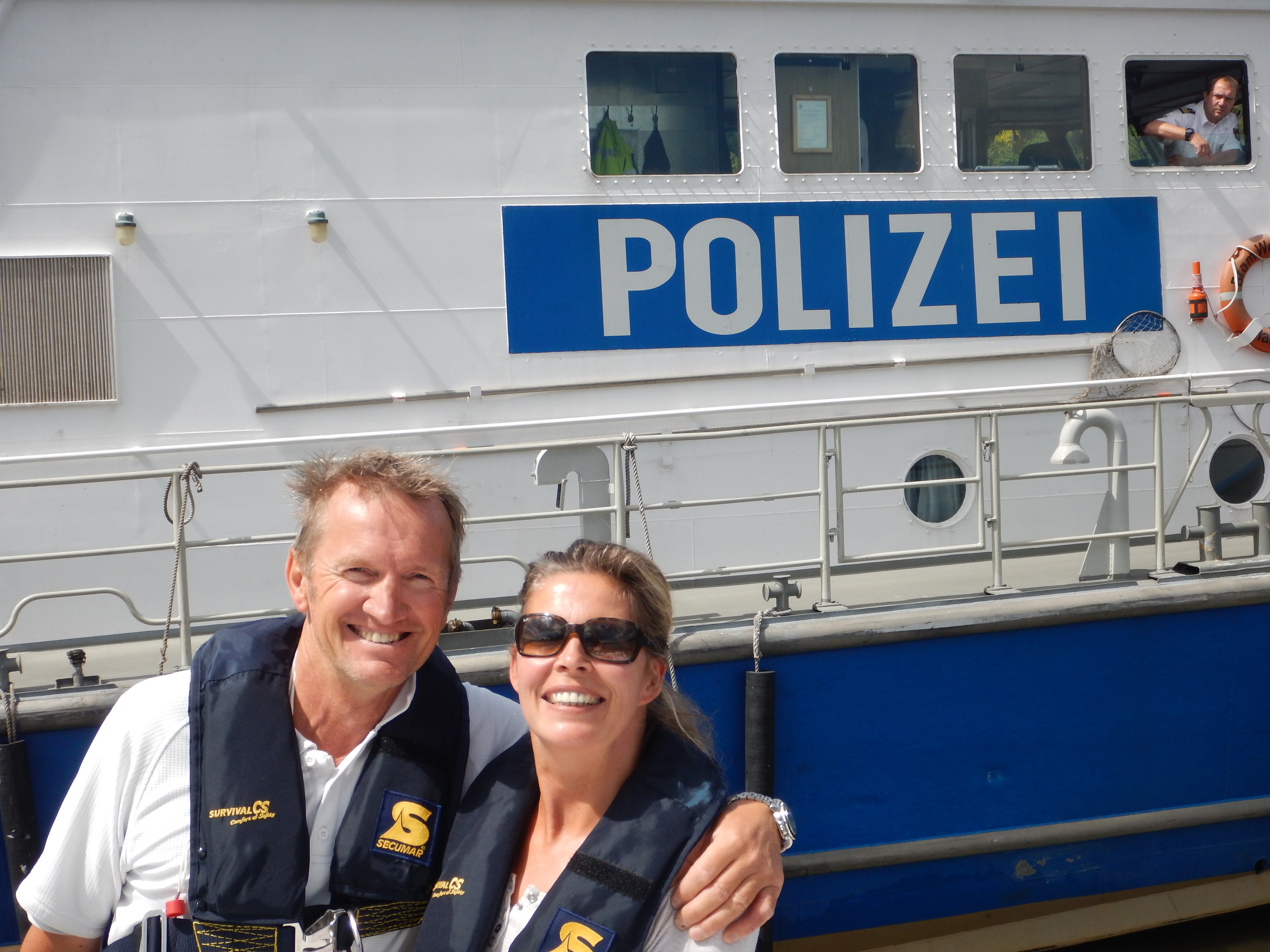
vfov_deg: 26.1
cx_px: 635
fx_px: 2055
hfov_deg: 34.3
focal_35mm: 56
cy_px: 476
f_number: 4.4
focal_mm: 10.1
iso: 125
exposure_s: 1/800
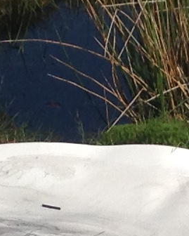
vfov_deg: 6.2
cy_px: 211
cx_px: 178
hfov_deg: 4.9
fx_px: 2188
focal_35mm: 313
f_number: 2.4
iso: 50
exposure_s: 1/2857
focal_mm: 4.12
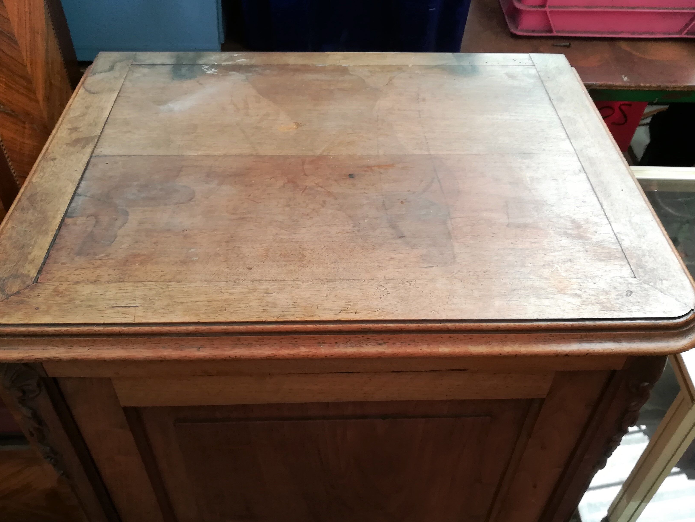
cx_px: 327
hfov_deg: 59.9
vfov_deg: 46.8
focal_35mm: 30
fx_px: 602
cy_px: 280
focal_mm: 3.83
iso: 80
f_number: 2.2
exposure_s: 1/50
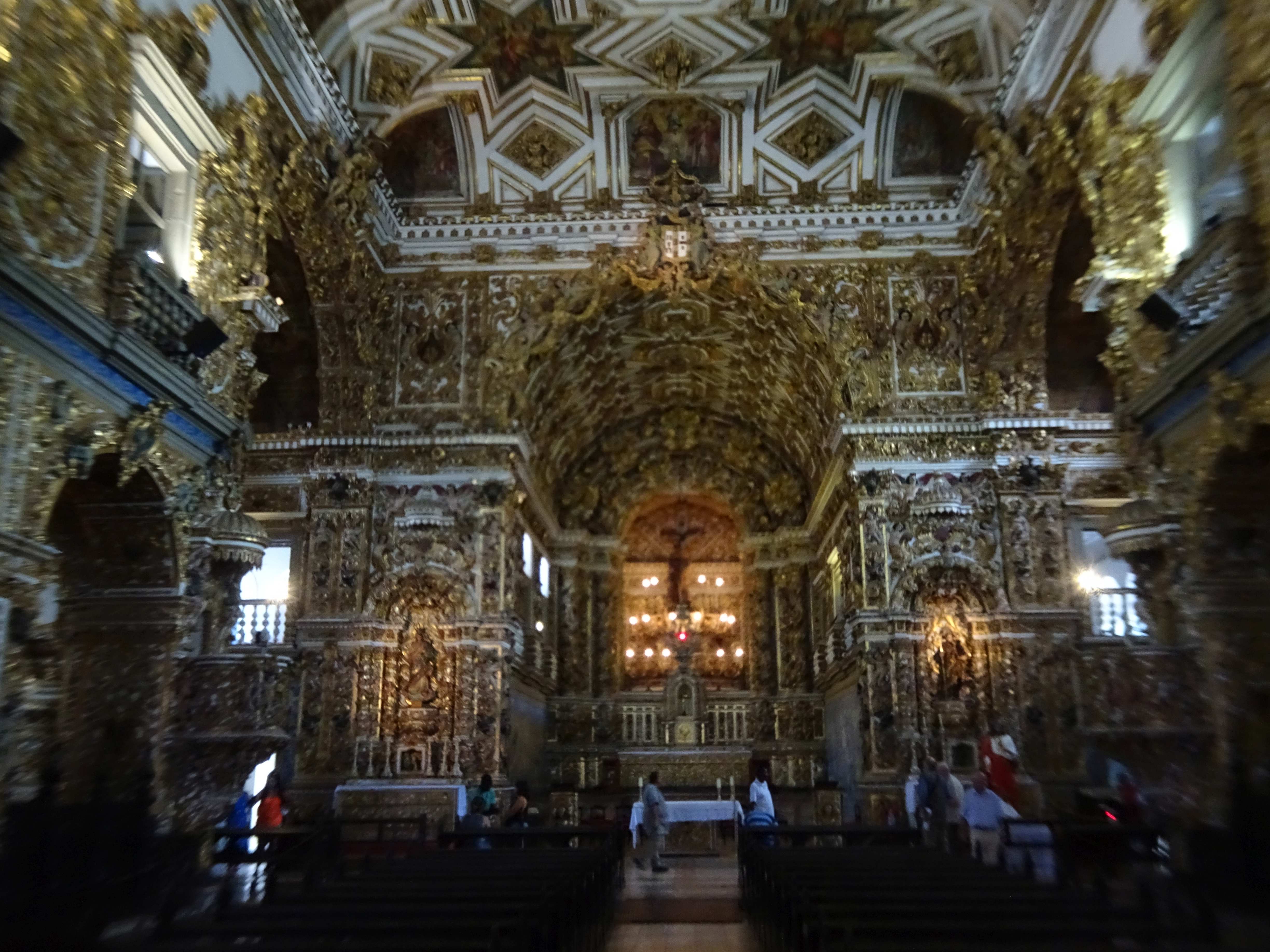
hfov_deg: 63.4
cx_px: 635
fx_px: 1027
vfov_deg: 49.7
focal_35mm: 28
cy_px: 476
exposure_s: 1/15
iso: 800
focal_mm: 4.75
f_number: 3.5
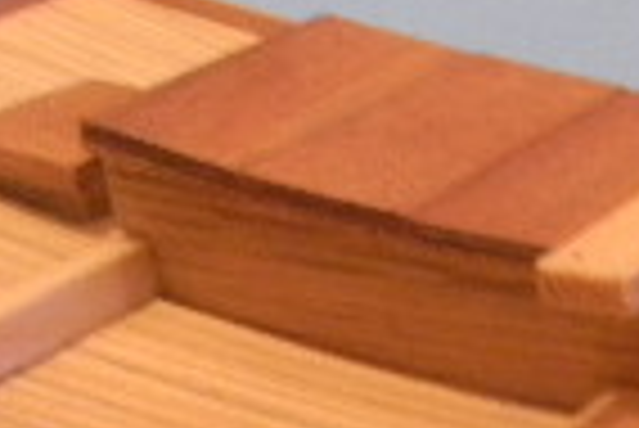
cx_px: 846
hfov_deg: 14.9
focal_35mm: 131
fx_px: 2328
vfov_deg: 10.1
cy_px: 653
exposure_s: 1/8.2
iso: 400
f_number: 3.5
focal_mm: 5
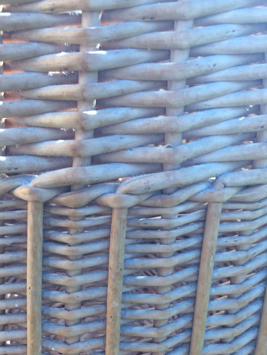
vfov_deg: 37.2
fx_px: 504
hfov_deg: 29.7
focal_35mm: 49
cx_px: 119
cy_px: 297
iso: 32
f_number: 2.2
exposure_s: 1/100
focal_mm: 4.15
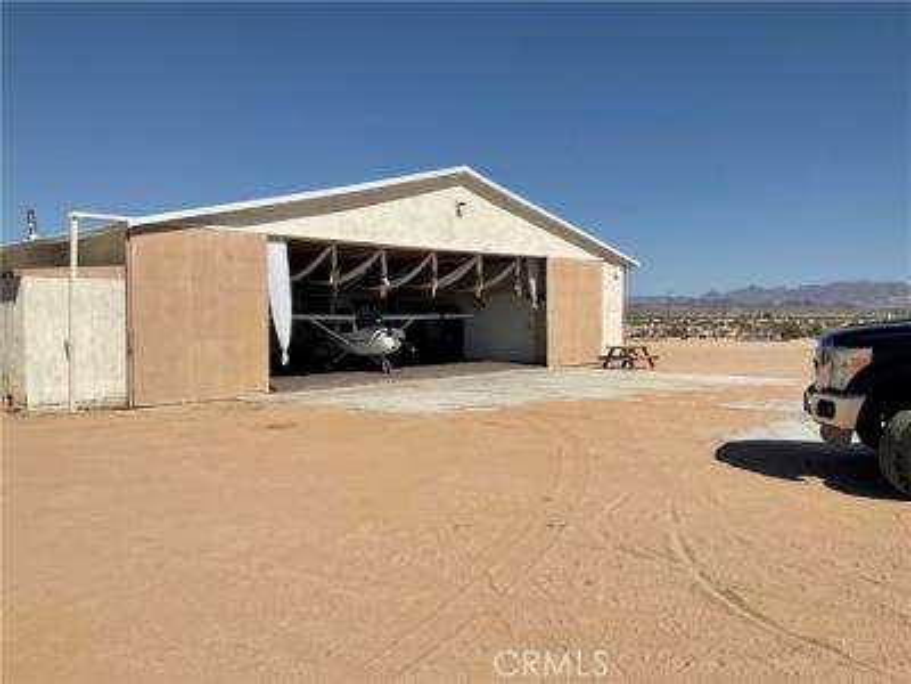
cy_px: 342
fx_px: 763
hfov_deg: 61.7
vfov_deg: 48.2
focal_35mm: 29
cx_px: 456
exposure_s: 1/5814
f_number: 1.8
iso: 20
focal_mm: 3
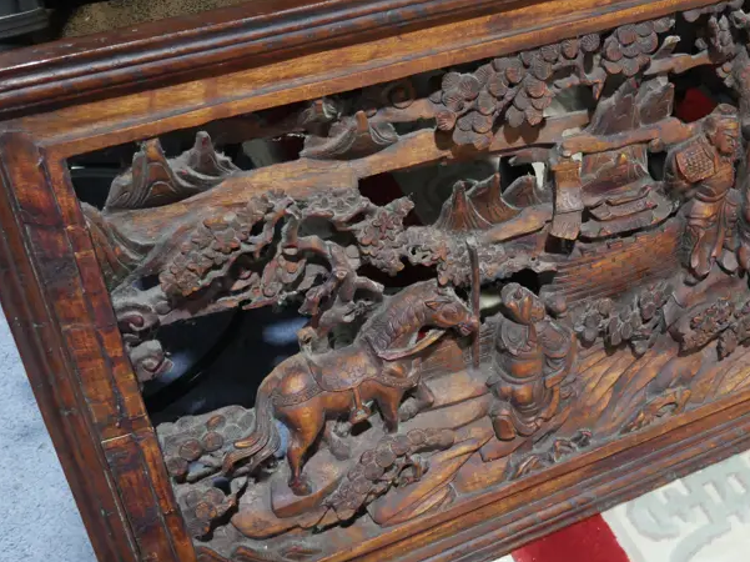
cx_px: 621
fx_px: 1256
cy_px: 278
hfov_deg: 32.2
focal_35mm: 58
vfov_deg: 25.2
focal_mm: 17
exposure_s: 1/60
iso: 800
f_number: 4
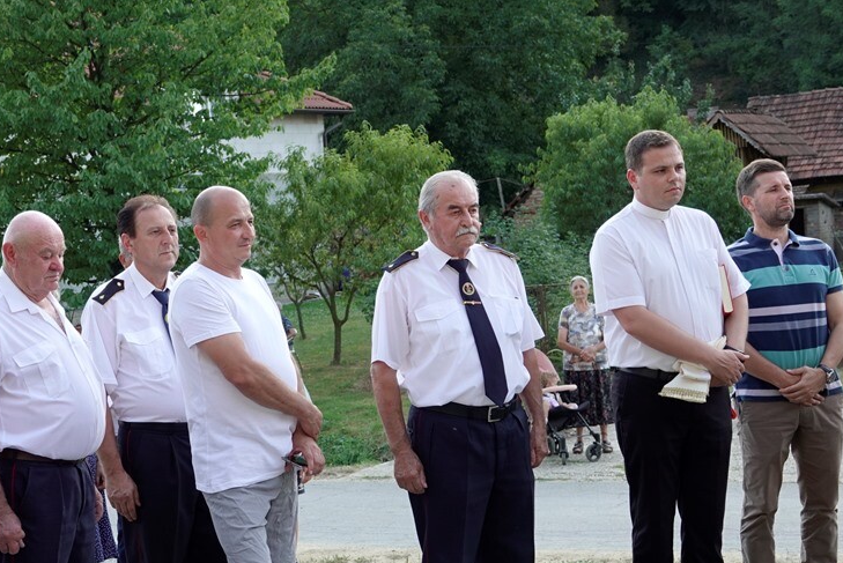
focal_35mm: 73
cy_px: 355
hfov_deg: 27.5
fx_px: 1710
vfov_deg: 18.7
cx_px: 262
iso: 100
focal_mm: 18.92
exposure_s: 1/160
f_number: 3.2
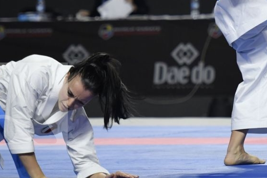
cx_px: 347
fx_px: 3574
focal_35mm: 482
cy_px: -63
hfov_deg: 4.3
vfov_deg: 2.8
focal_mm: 150
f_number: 2.8
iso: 800
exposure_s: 1/800
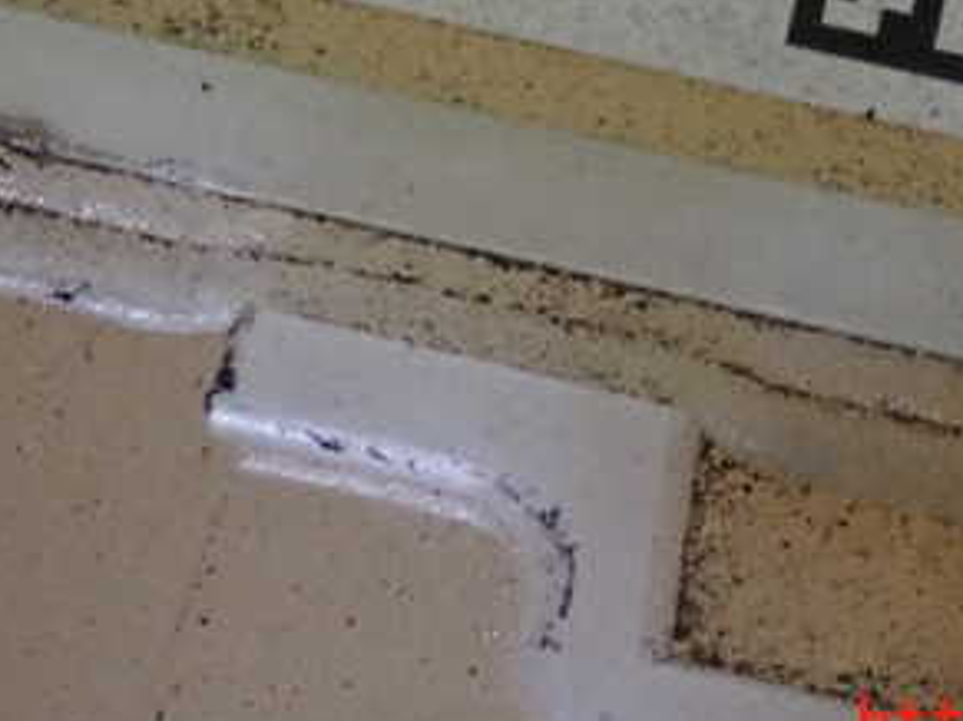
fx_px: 3838
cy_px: 26
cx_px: 612
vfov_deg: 10.7
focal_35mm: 138
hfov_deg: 14.3
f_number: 3.8
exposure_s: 1/50
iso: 800
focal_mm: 11.88
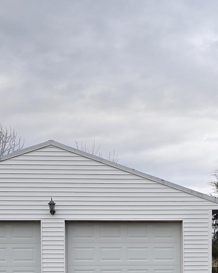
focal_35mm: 73
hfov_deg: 20.8
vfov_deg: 24.7
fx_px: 589
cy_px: 280
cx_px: 161
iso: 40
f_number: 1.7
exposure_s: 1/180
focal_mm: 6.3
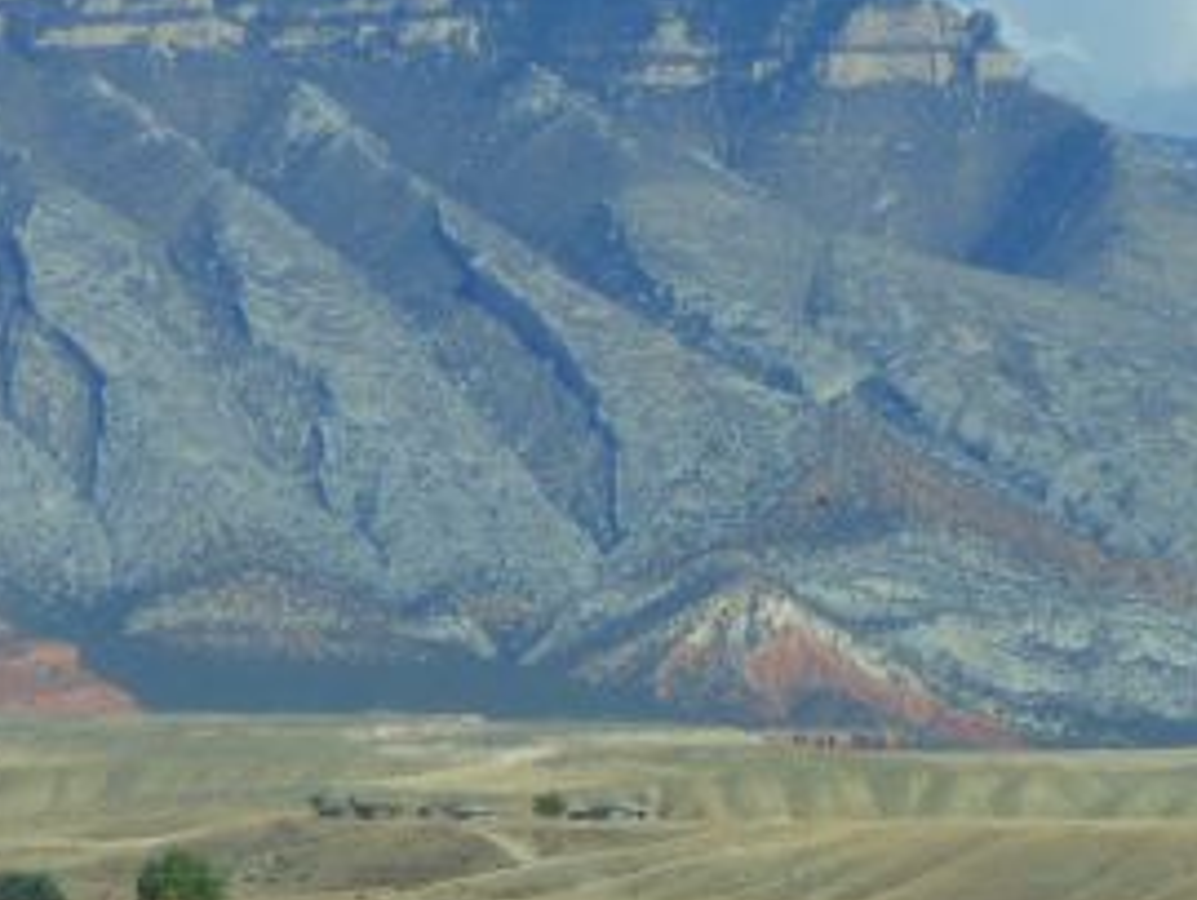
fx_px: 12806
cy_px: -98
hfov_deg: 5.3
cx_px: 1029
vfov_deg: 4.0
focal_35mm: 370
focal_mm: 20.5
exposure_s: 1/640
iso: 100
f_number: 5
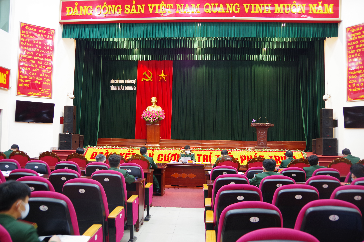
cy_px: 121
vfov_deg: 47.9
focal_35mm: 27
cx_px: 182
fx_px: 273
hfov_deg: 67.4
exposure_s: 1/8
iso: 400
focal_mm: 18
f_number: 3.5
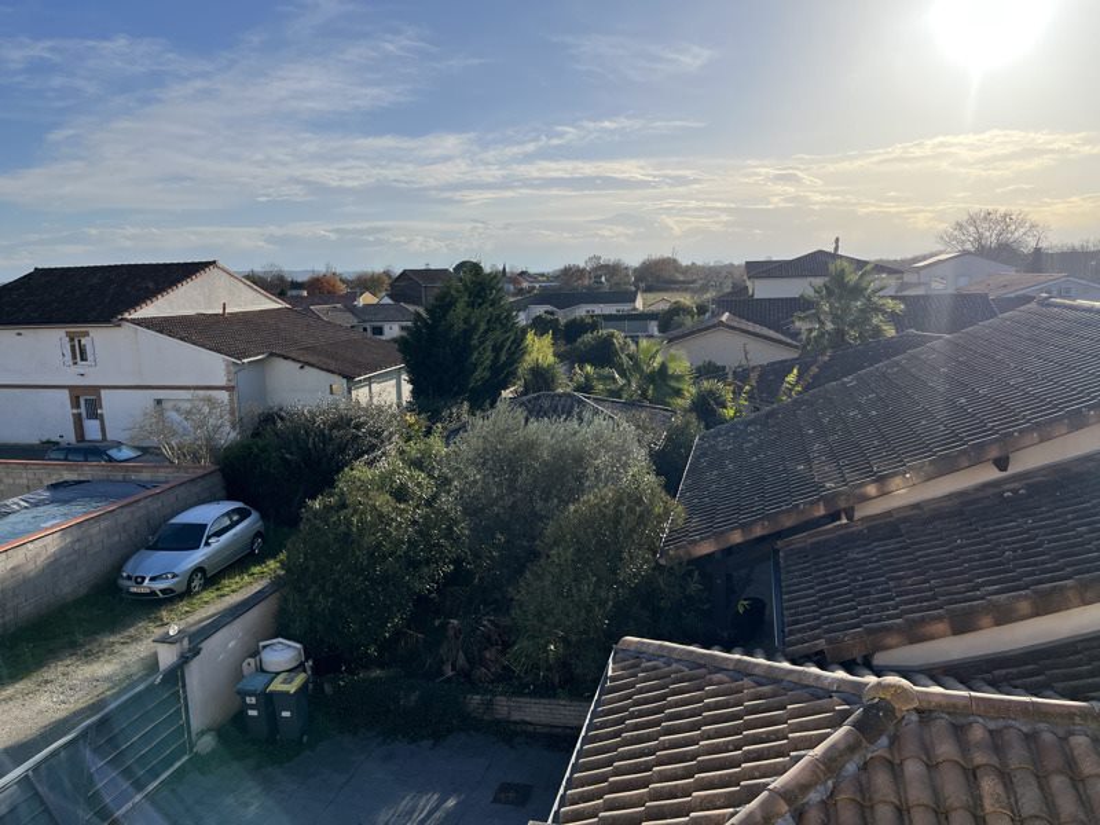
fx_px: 826
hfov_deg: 67.3
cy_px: 412
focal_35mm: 26
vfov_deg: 53.1
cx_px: 550
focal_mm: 5.1
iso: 50
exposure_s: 1/5076
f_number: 1.6
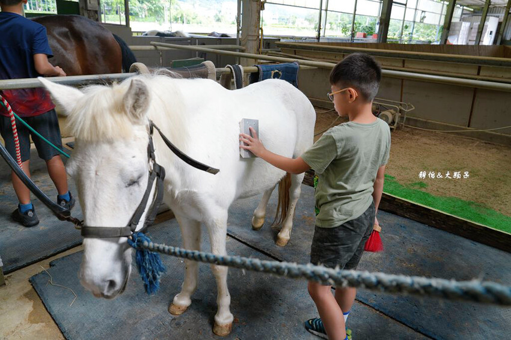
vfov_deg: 49.5
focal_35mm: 26
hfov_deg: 69.4
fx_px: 369
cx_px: 256
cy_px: 170
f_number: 5
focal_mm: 26
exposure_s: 1/50
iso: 160
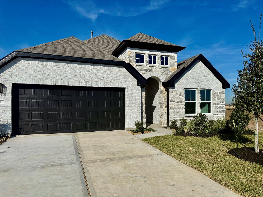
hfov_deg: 71.6
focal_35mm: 24
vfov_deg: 56.8
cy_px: 98
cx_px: 132
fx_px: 182
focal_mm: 6.76
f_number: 1.78
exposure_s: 1/11905
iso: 80
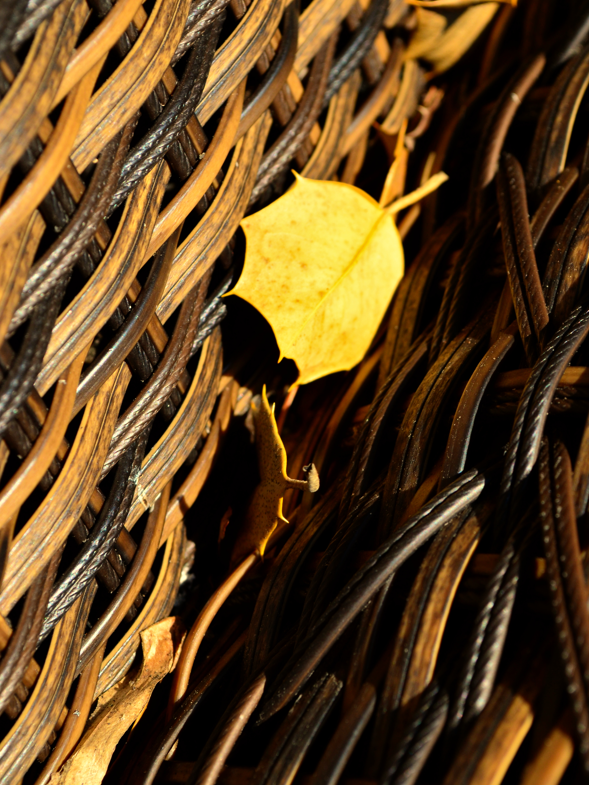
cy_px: 348
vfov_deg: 21.6
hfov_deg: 16.3
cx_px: 296
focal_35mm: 91
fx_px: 2054
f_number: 9
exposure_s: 1/320
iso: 320
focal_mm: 55
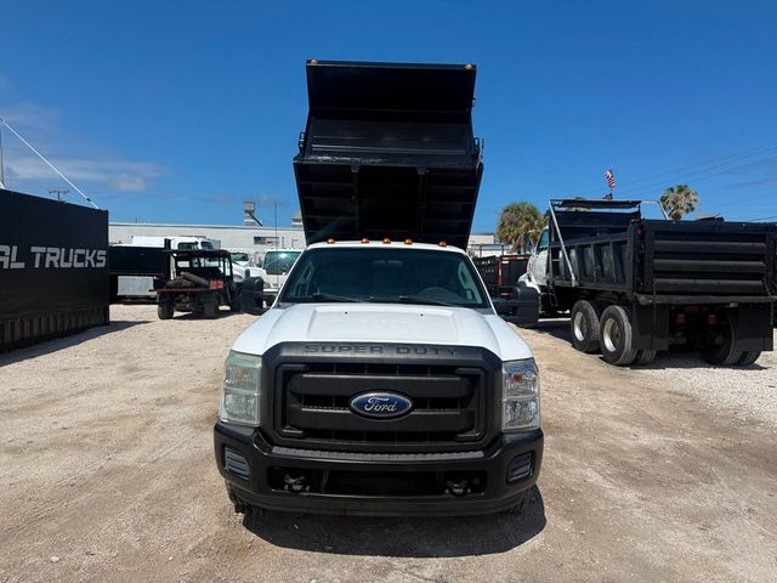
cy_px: 292
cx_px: 388
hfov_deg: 71.6
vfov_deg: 56.8
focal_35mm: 24
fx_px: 539
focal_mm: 6.76
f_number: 1.78
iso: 80
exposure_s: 1/8130
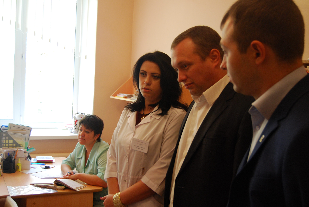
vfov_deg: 34.3
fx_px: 335
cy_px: 104
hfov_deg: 49.5
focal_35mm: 39
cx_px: 154
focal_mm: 26
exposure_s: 1/25
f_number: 4.2
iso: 400
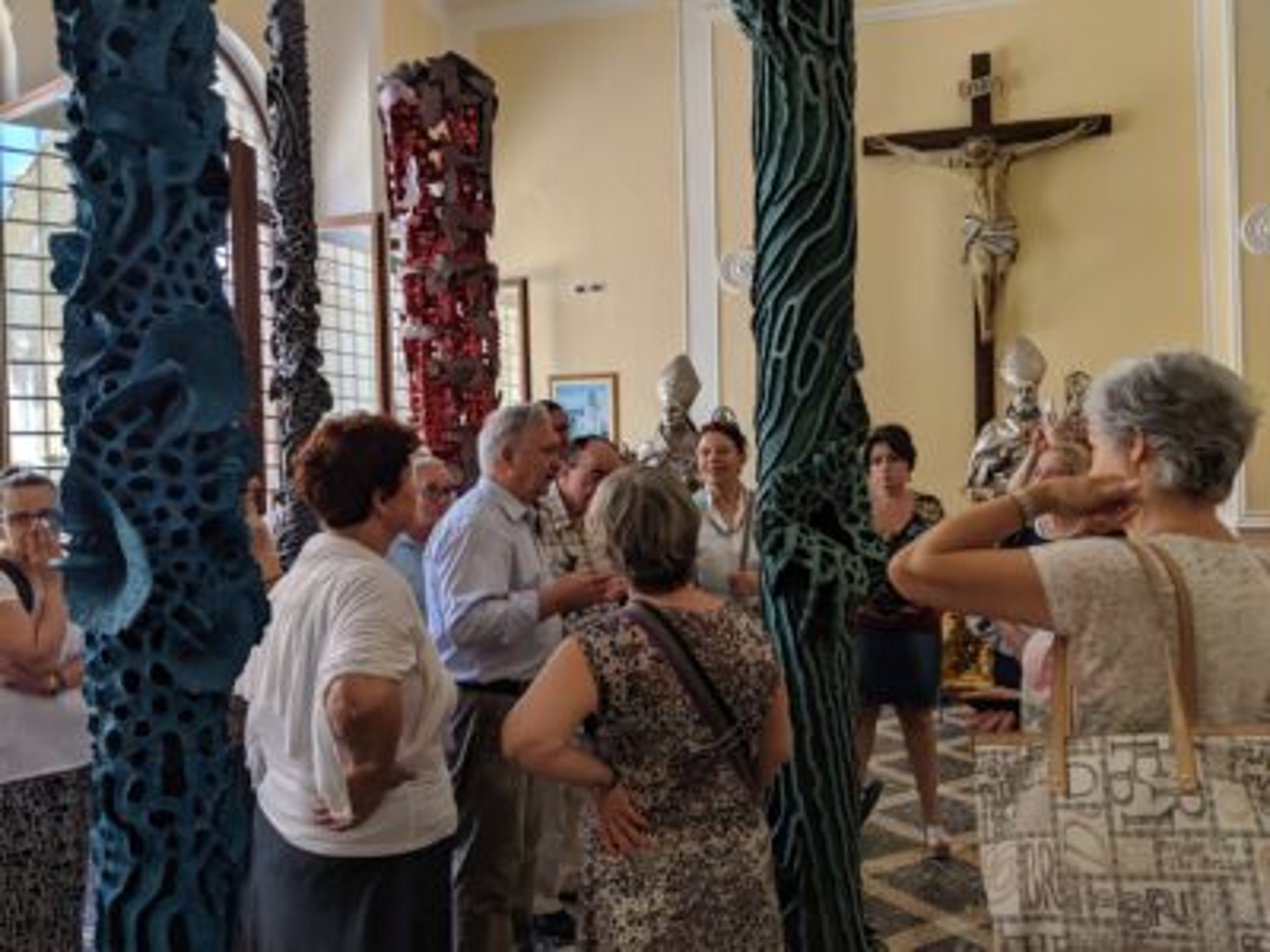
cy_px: 476
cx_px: 635
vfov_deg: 51.4
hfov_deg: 65.3
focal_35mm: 27
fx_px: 991
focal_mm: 4.44
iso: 50
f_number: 1.8
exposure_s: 1/192
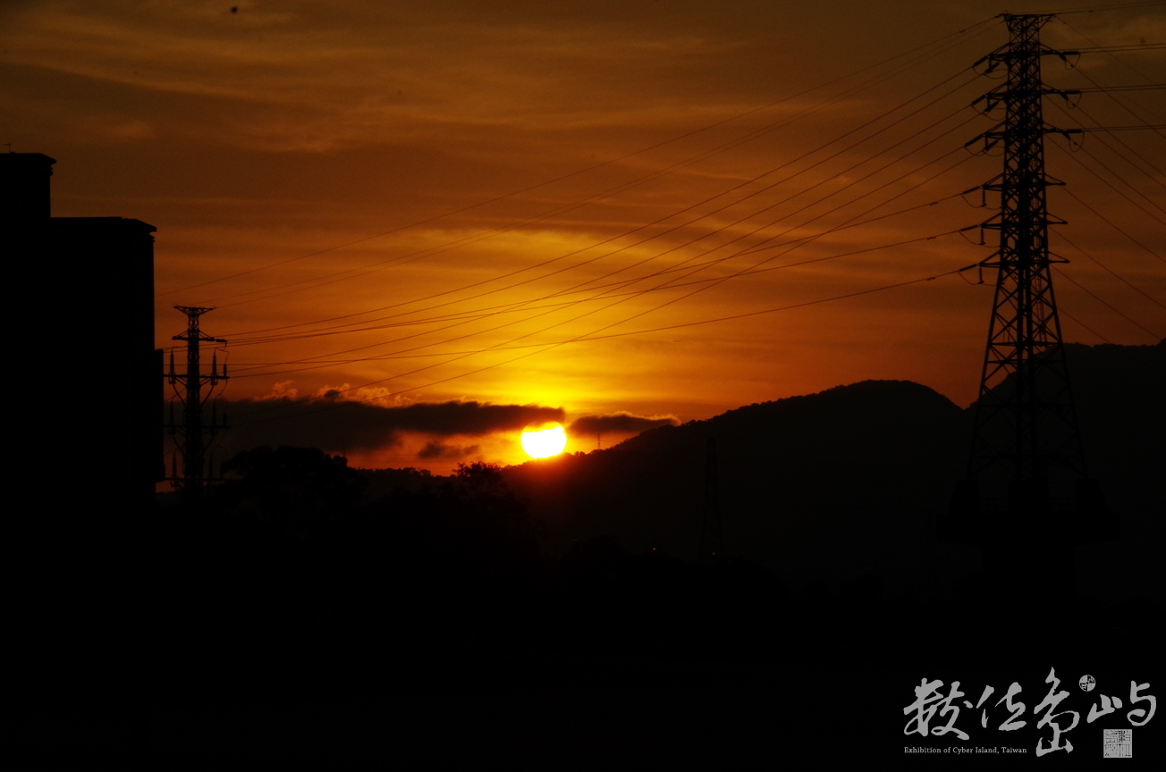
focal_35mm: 150
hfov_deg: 13.7
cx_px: 583
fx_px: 4849
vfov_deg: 9.1
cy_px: 386
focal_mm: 100
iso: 800
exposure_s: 1/1250
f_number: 22
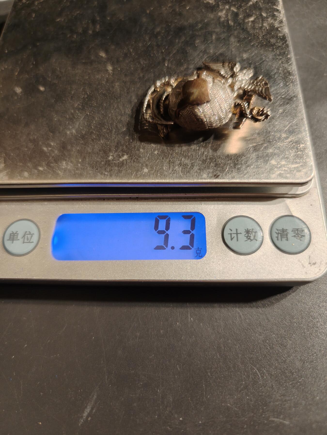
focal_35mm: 23
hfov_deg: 58.9
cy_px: 218
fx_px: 290
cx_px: 164
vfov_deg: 73.9
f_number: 1.6
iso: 250
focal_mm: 6.06
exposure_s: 1/156
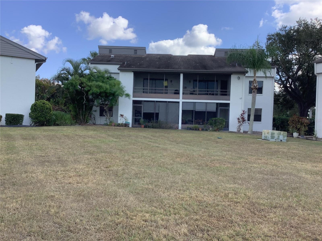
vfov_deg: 45.4
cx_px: 161
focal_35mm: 31
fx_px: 288
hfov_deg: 58.4
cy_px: 120
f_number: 2.4
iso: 25
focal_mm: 3.3
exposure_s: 1/558
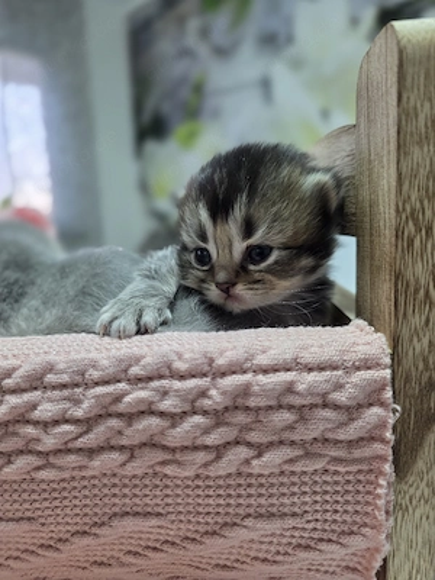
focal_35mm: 23
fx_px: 385
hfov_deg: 58.9
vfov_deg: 73.9
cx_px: 218
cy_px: 290
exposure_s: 1/50.3
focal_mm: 6.3
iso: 64
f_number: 1.7
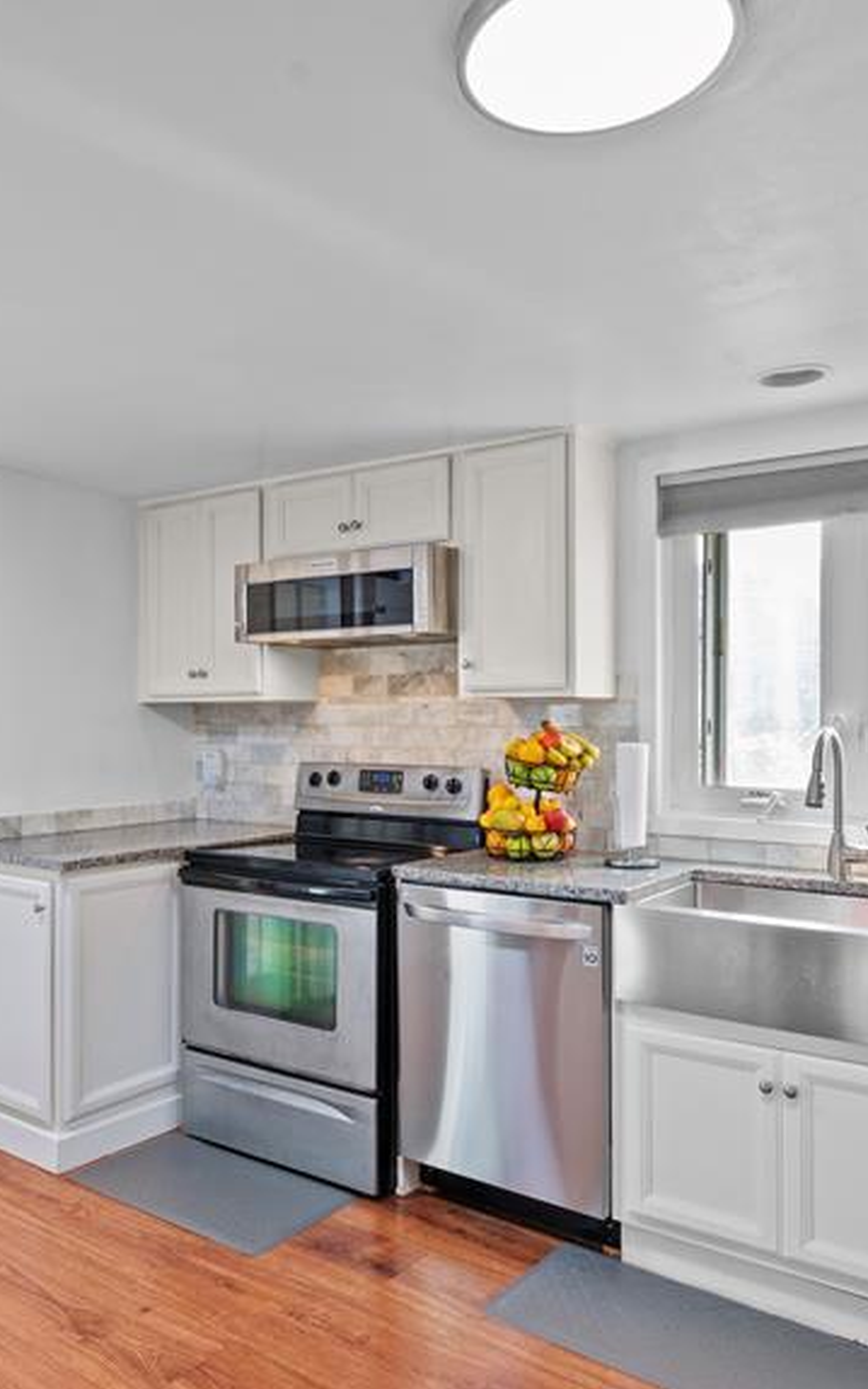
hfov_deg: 45.7
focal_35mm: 27
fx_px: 1021
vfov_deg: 68.4
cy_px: 717
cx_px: 330
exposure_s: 1/2
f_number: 9
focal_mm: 14
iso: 320
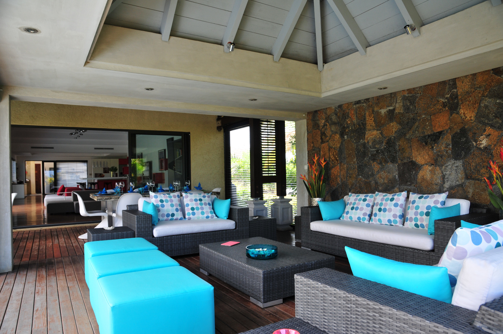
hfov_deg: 73.8
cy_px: 167
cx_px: 252
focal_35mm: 24
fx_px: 335
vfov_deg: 53.0
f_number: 5.6
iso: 200
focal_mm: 16
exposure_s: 1/125
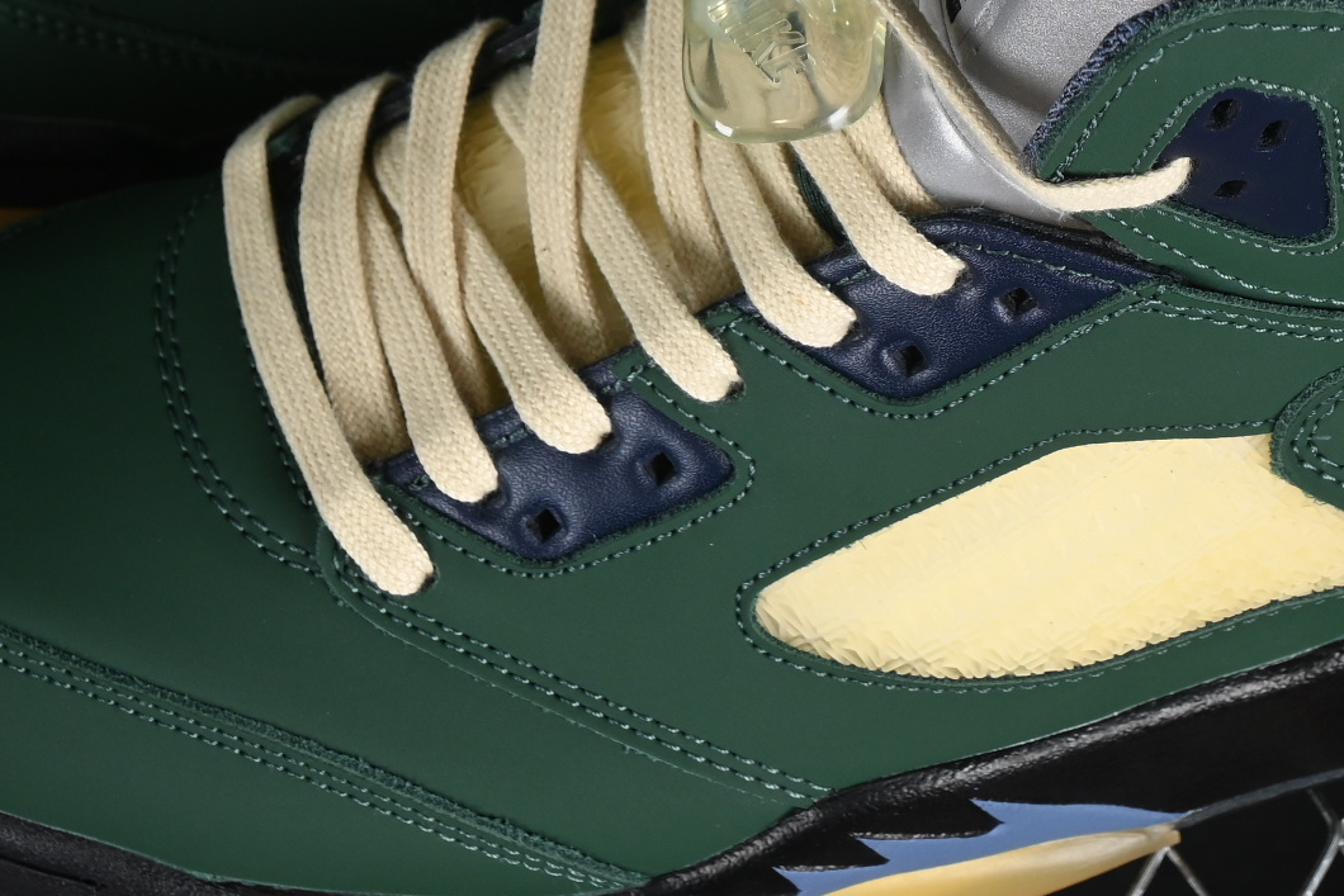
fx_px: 7355
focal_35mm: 197
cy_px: -94
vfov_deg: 6.9
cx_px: 824
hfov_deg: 10.4
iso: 160
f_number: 6.3
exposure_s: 1/50
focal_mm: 50
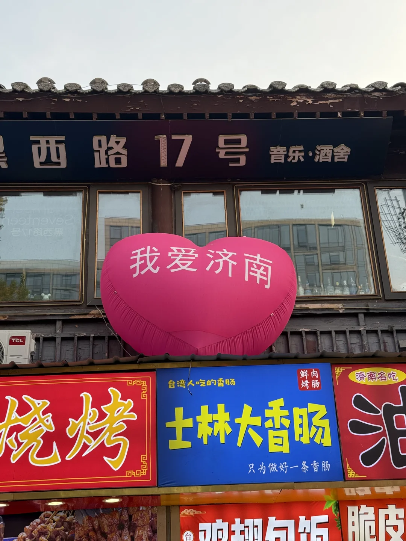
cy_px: 270
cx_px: 203
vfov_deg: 39.7
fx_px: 751
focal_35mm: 48
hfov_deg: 30.3
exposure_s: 1/242
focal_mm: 6.76
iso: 64
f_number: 1.78
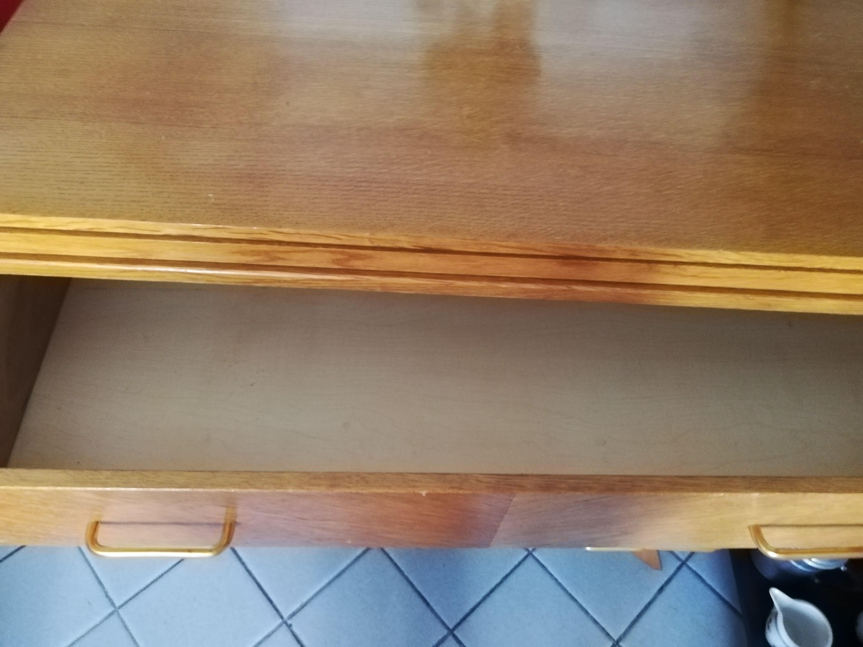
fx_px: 648
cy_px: 324
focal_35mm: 26
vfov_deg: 53.1
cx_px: 432
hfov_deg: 67.3
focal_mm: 3.81
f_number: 2.2
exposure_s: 1/16.7
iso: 800
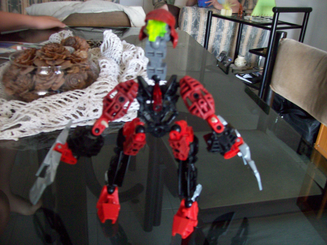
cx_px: 164
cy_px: 122
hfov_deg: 51.4
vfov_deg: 39.7
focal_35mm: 36
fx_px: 340
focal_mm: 6
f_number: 2.7
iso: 160
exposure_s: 1/8
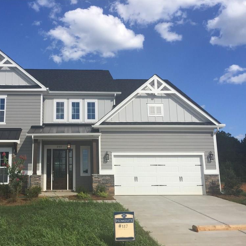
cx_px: 84
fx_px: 281
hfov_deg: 46.6
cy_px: 125
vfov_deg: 47.2
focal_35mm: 35
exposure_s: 1/2475
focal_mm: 4.15
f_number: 2.2
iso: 32
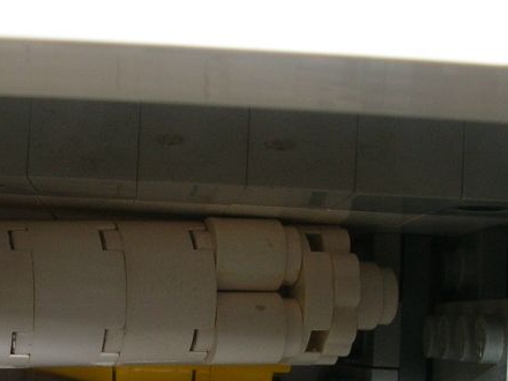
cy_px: 376
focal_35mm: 91
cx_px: 121
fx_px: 1335
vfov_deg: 15.9
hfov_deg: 21.3
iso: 50
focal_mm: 5.8
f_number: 5.6
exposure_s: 1/60.1
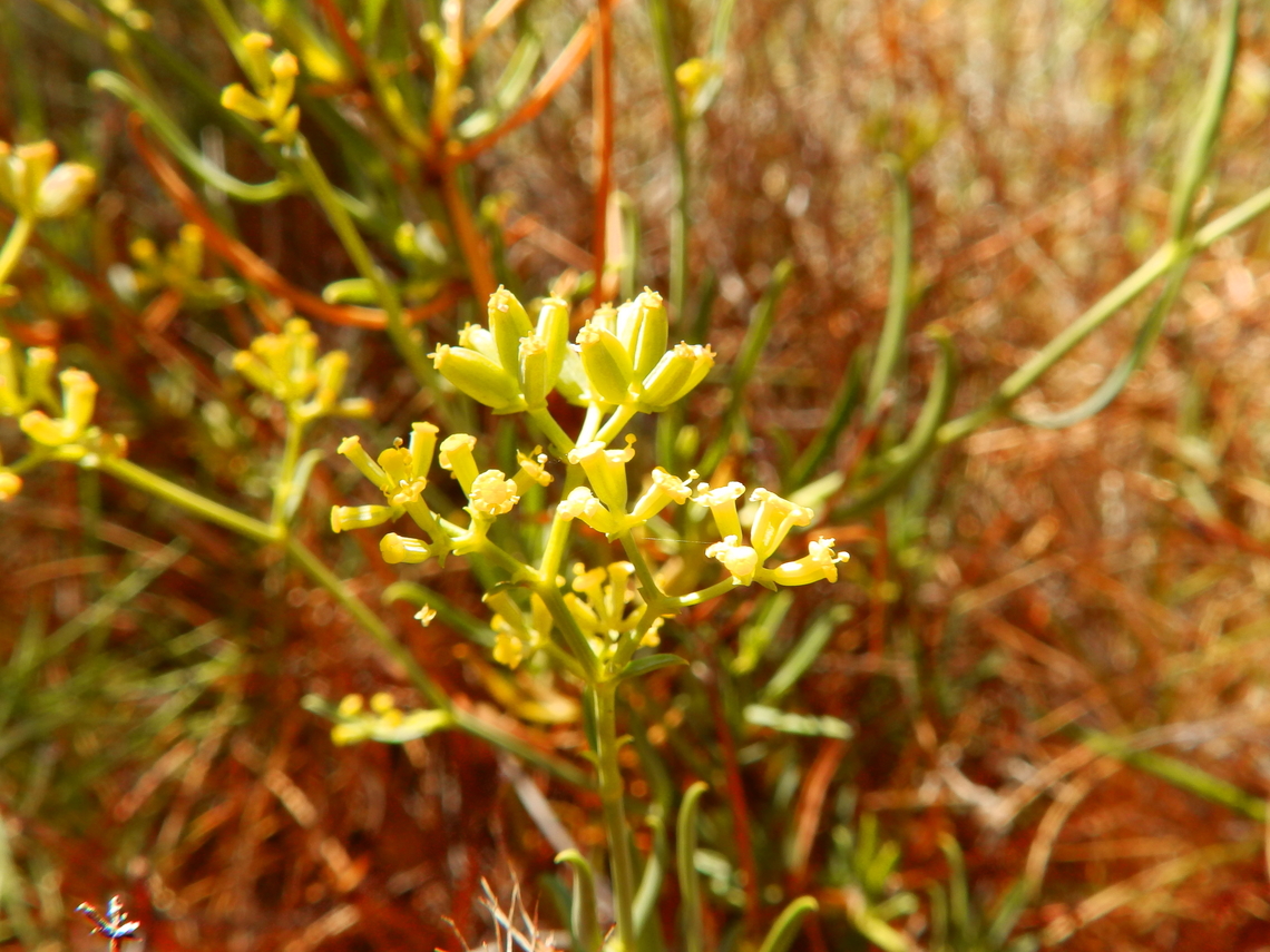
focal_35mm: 32
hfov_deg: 56.8
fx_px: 1174
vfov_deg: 44.2
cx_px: 635
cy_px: 476
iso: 80
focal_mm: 5.7
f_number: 4.5
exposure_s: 1/125
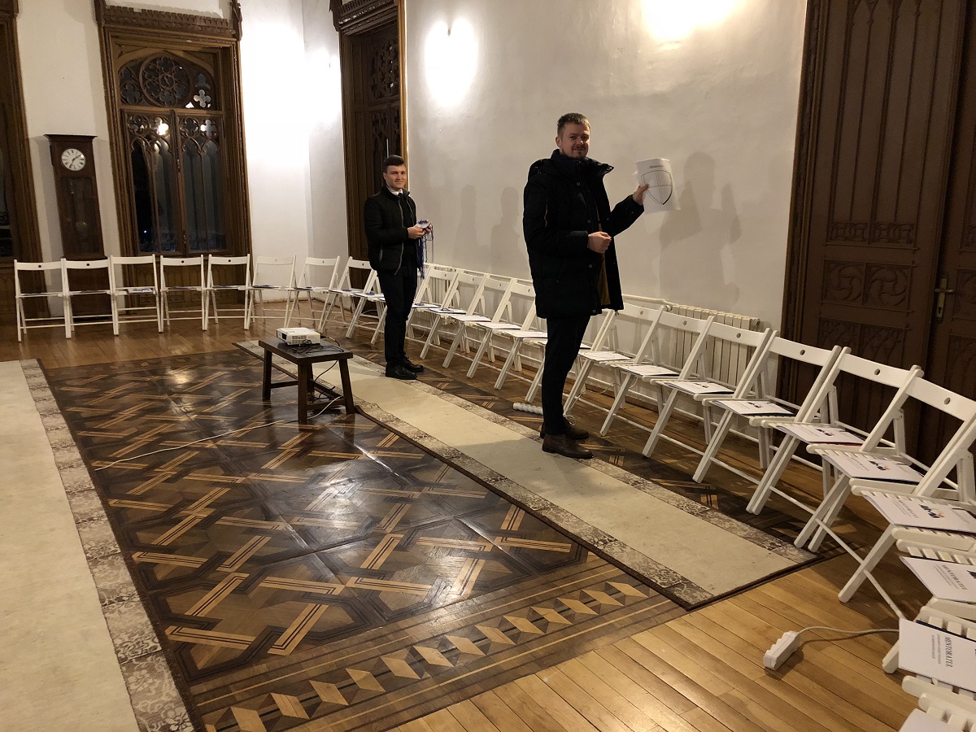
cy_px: 366
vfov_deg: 49.7
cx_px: 488
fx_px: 789
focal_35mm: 28
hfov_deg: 63.4
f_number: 1.8
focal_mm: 4
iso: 100
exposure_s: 1/5
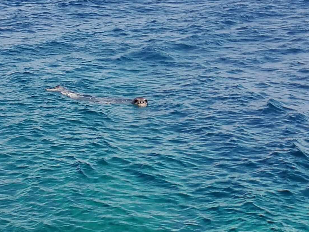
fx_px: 1321
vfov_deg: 10.0
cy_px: 99
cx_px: 106
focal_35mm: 148
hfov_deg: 13.3
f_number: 2
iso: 50
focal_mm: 4.04
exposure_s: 1/691
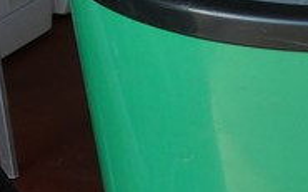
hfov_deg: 13.4
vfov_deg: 8.1
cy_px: 452
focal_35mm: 150
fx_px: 1257
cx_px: 426
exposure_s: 1/100
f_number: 3.3
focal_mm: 4.3
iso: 80
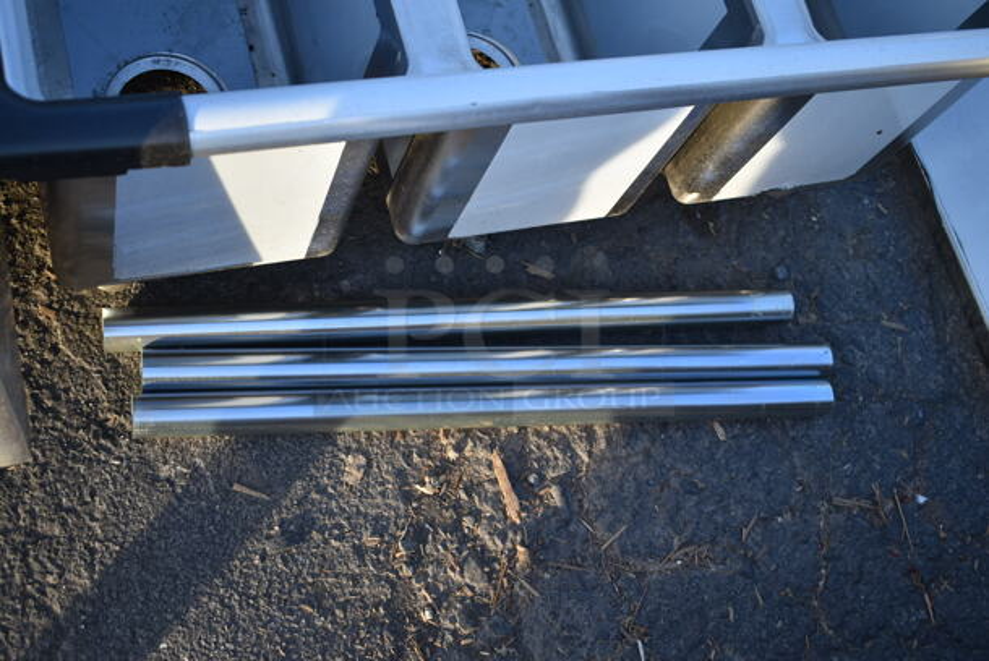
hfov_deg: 43.6
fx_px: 1237
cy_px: 330
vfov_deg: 29.9
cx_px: 494
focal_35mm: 45
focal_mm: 30
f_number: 4.2
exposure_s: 1/125
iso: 110
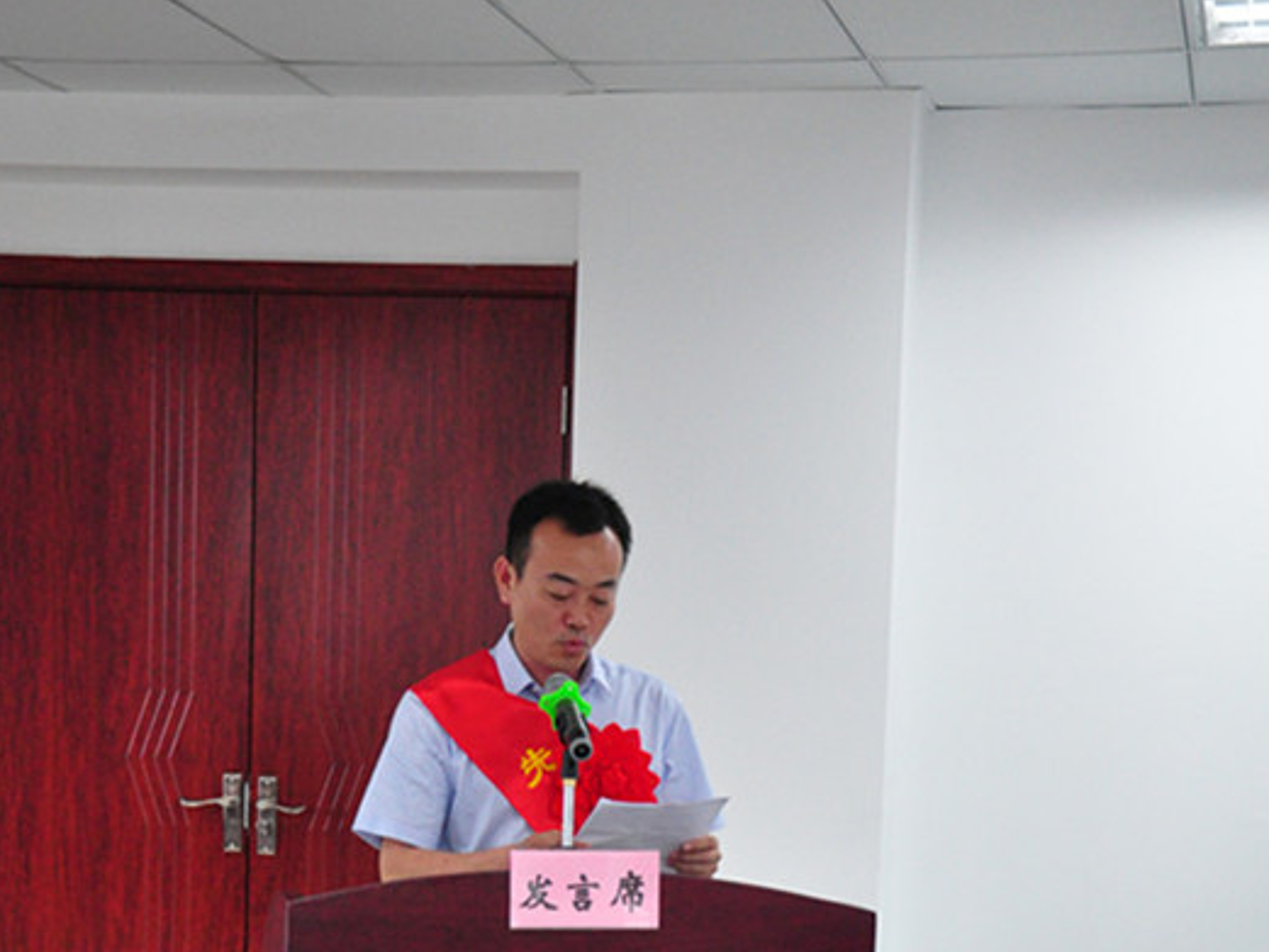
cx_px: 633
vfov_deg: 19.2
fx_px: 2750
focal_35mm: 75
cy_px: 891
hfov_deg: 26.0
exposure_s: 1/100
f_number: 5
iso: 2000
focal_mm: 34
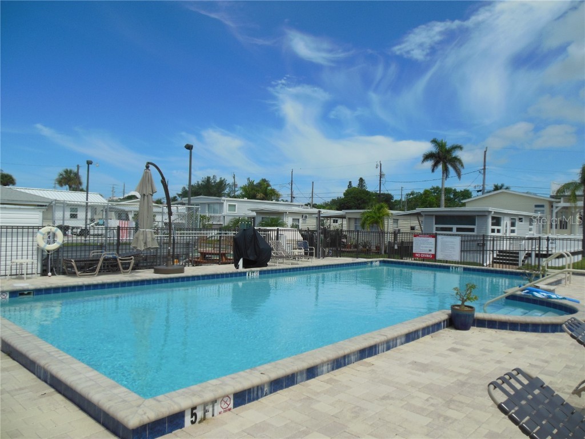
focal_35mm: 25
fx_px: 422
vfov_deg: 54.9
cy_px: 220
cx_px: 292
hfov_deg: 69.4
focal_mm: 4.5
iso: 125
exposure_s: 1/800
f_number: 6.4
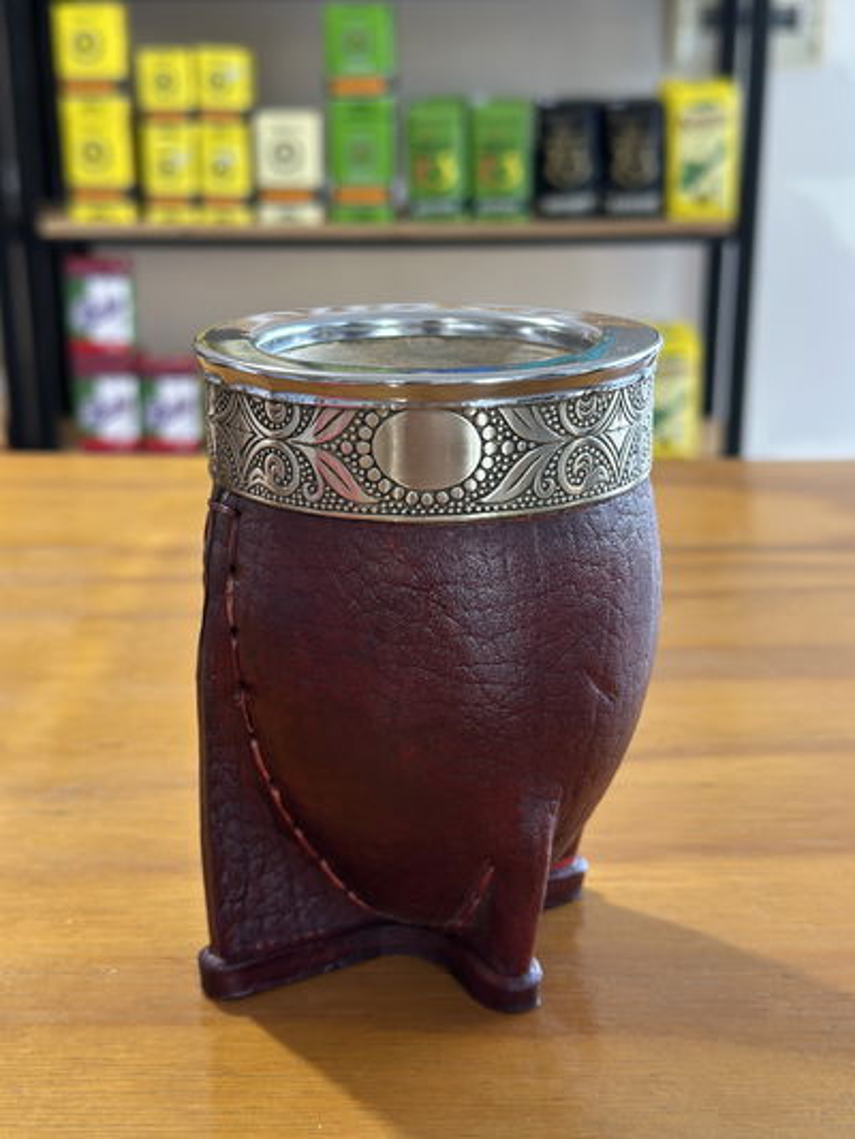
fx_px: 1580
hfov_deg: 30.3
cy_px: 570
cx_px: 428
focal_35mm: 48
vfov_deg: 39.6
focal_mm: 6.86
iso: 200
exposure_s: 1/60
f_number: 1.78
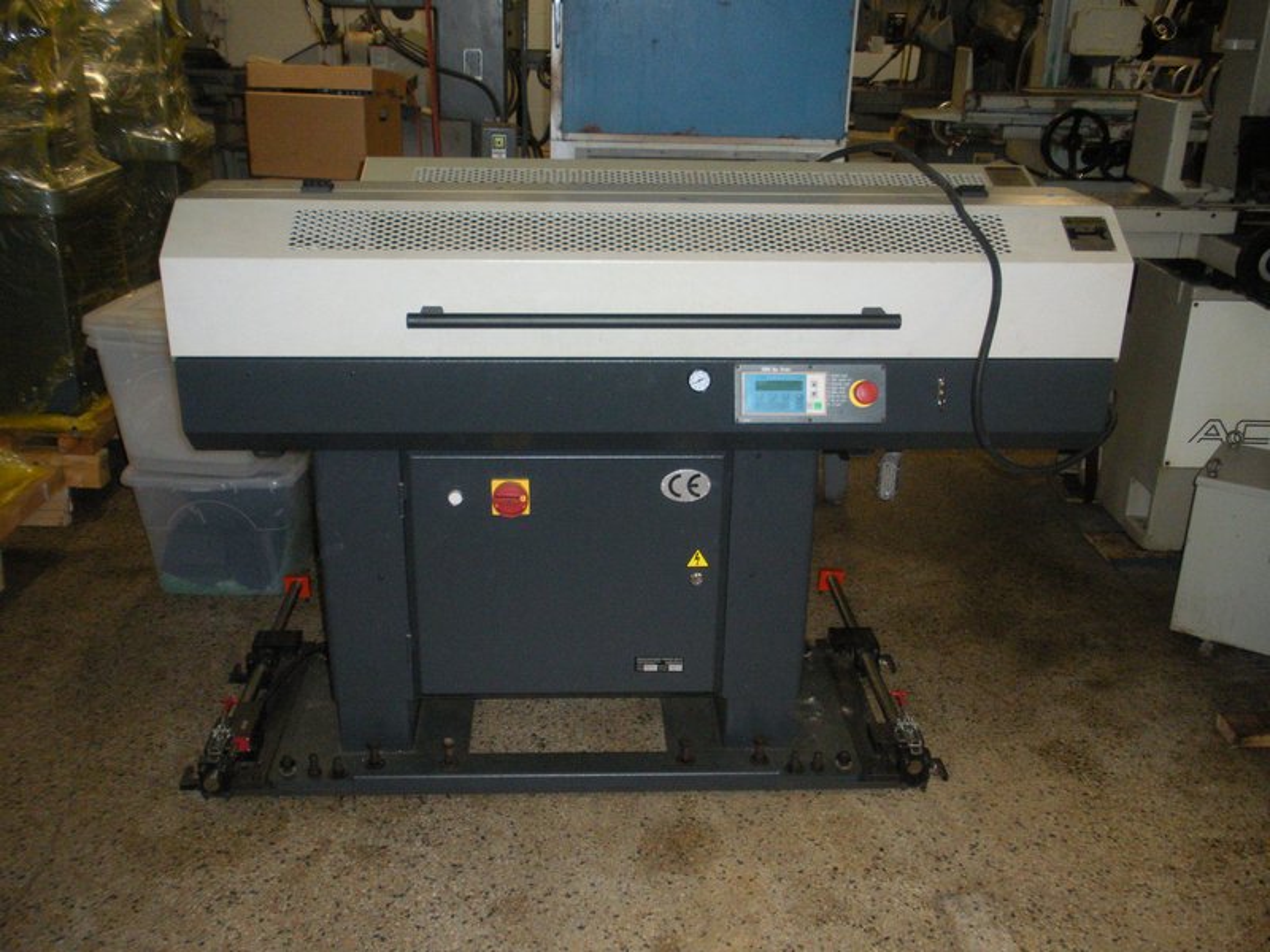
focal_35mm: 36
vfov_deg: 39.7
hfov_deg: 51.4
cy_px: 476
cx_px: 635
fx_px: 1321
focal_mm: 6.3
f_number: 3.5
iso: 371
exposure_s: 1/60
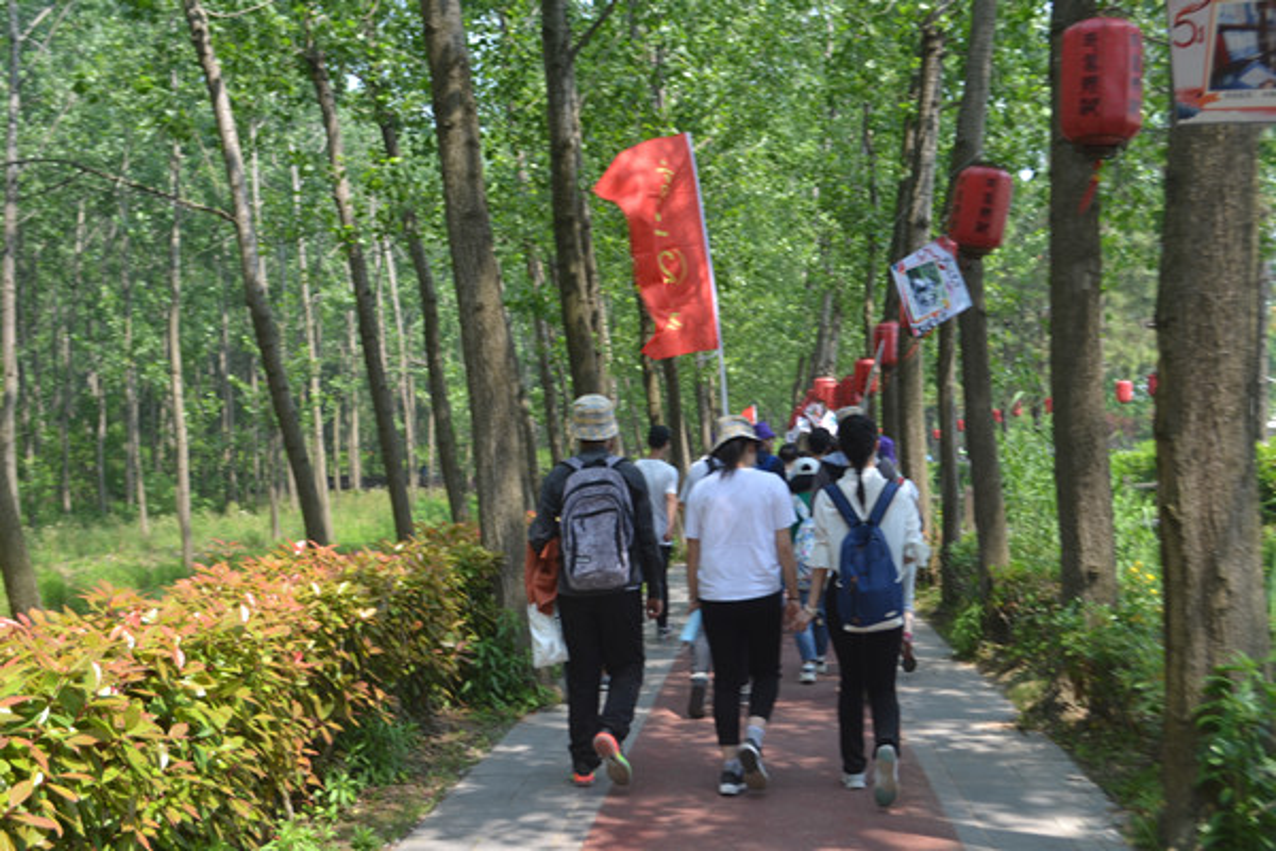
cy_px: 426
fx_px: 1489
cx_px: 638
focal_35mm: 42
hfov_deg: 46.4
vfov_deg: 31.9
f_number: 7.1
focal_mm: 28
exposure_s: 1/100
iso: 100
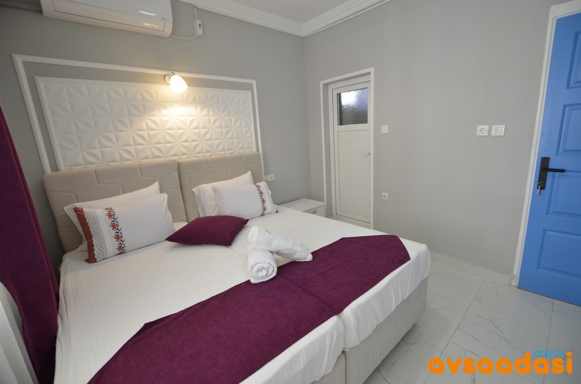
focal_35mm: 15
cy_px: 192
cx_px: 290
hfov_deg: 100.5
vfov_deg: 77.1
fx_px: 242
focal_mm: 10
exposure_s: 1/60
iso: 400
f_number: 4
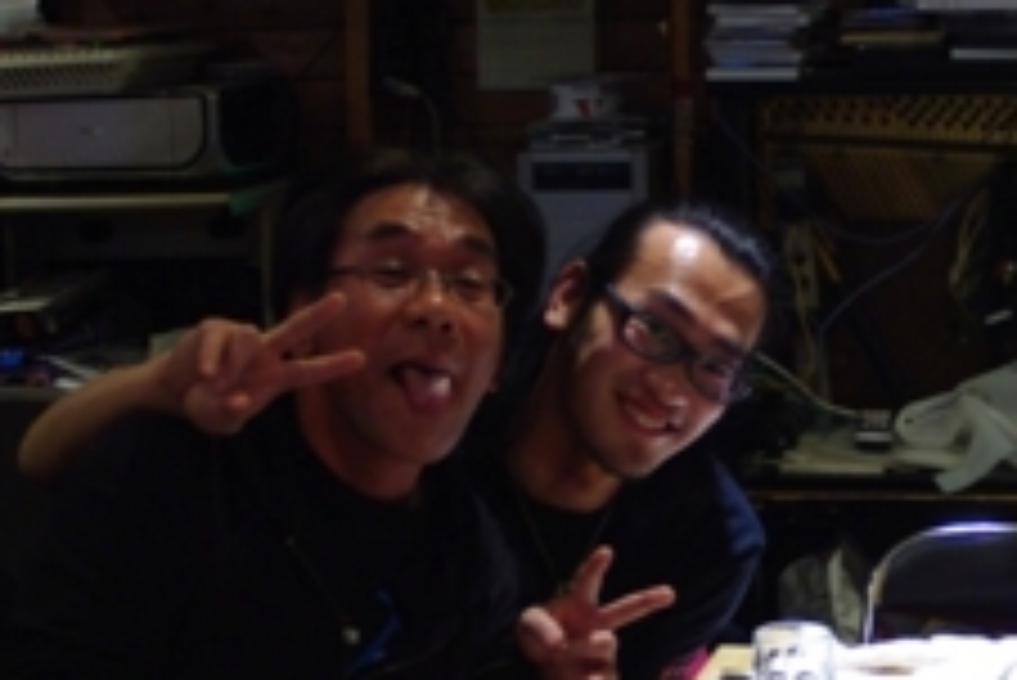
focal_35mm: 93
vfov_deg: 14.7
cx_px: 922
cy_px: 531
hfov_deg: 21.4
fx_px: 2629
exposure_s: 1/15
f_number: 4.5
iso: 800
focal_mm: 28
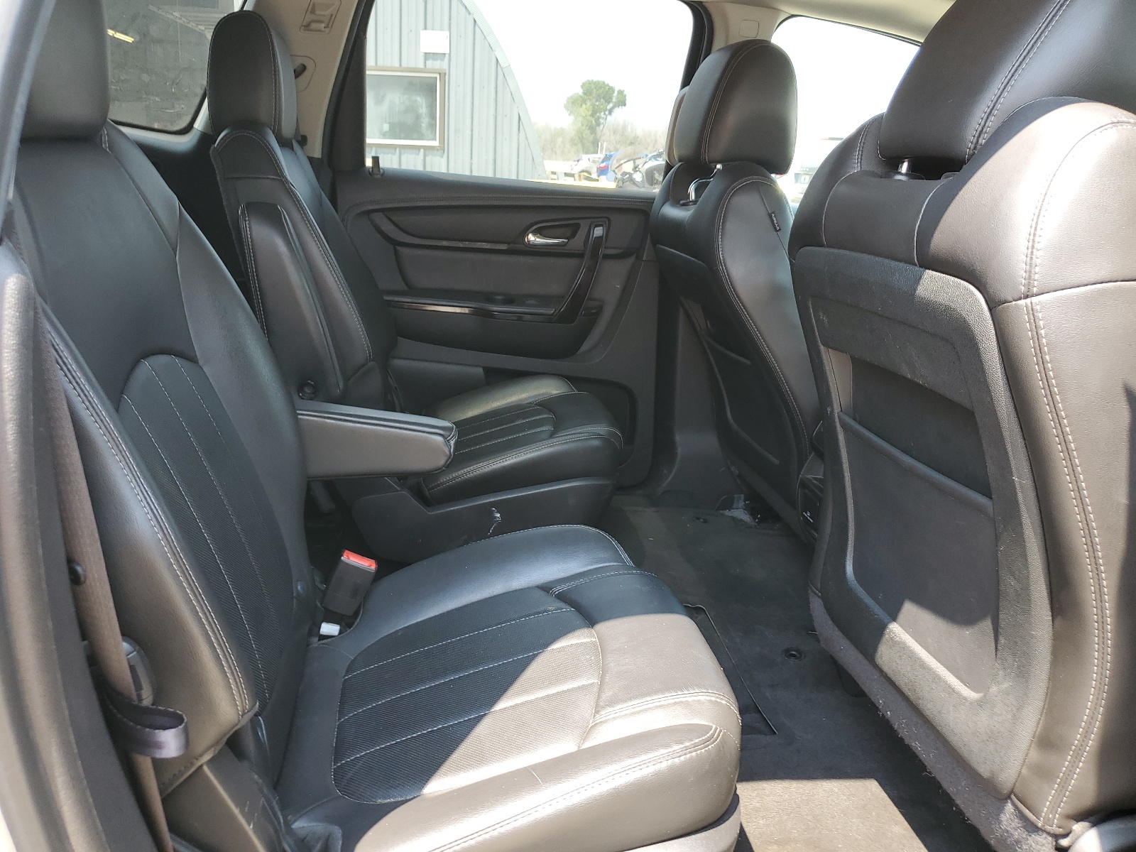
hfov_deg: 67.3
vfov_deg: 53.1
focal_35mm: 26
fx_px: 853
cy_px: 426
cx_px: 568
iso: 50
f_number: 1.5
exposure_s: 1/213
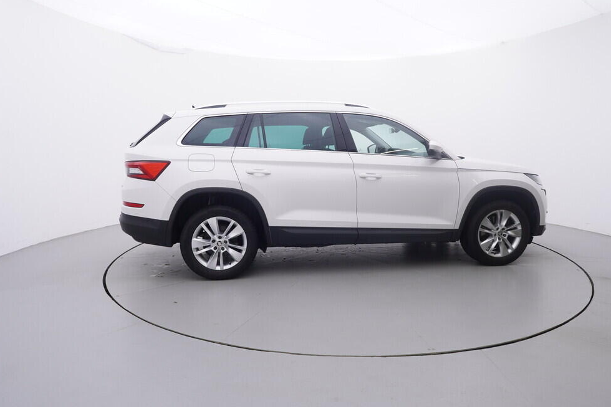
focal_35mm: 24
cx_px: 311
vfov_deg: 54.0
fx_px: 399
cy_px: 196
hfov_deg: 74.9
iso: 200
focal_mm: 15
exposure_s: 1/80
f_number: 5
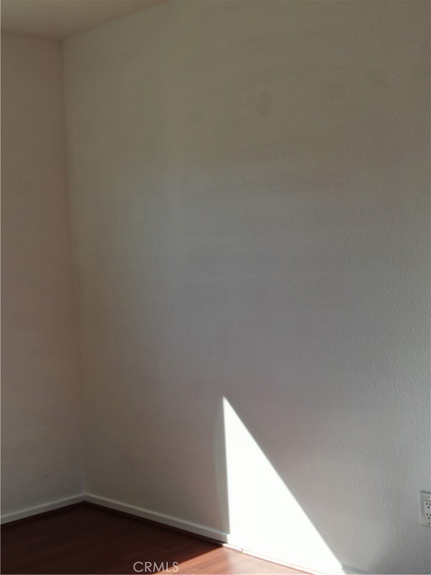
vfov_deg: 39.7
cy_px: 288
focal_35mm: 48
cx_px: 216
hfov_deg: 30.3
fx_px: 797
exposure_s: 1/120
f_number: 3.8
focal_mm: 8.6
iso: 100
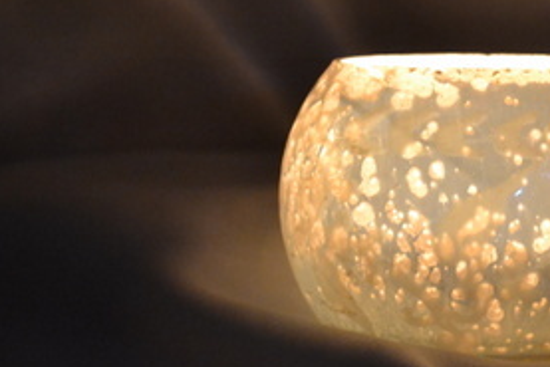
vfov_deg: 9.6
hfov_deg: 14.2
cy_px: 218
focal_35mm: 143
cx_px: 473
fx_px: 2184
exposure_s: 1/2.5
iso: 3200
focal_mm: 55
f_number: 5.6
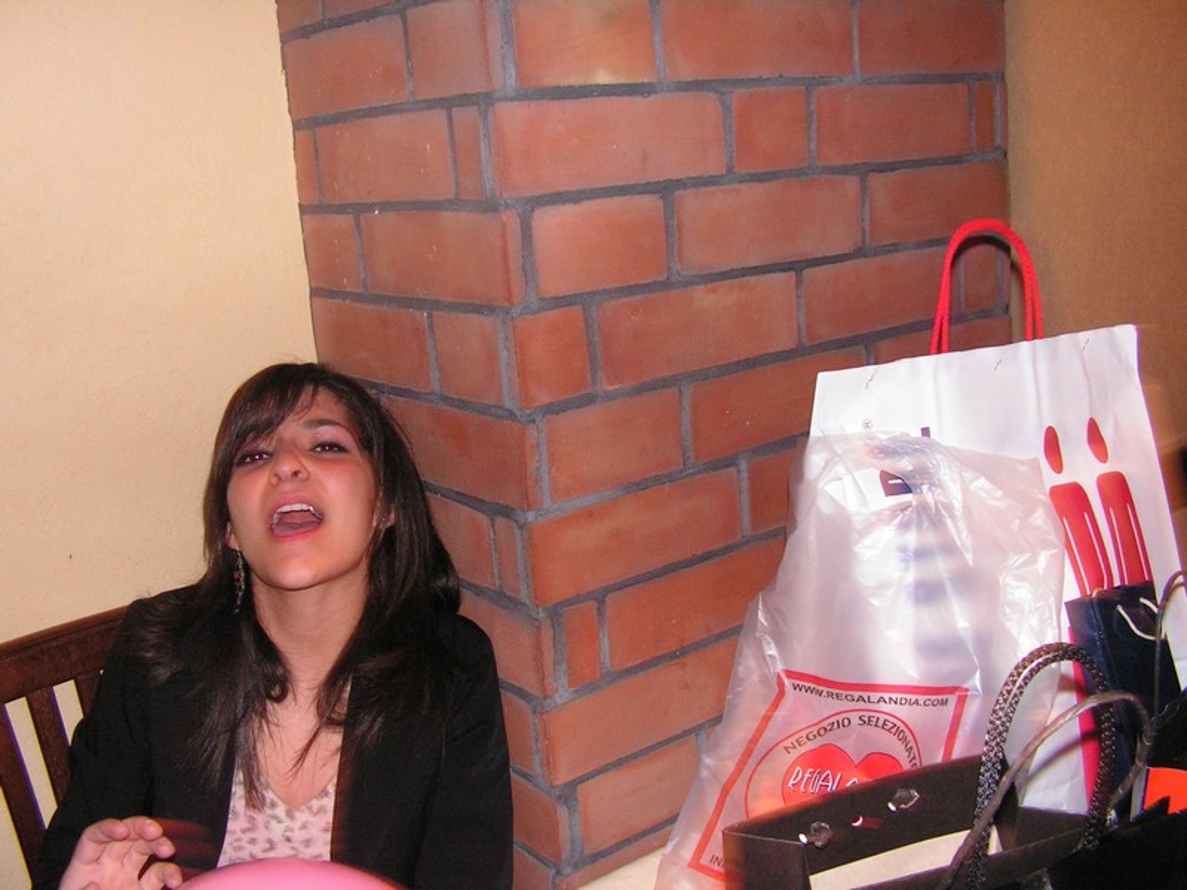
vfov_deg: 39.7
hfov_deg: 51.4
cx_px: 594
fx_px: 1234
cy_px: 445
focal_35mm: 36
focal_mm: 6
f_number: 3.2
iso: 200
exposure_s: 1/40
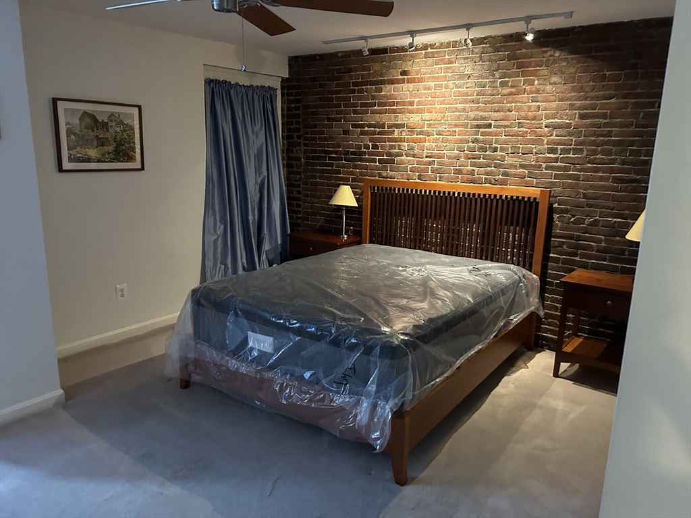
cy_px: 259
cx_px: 346
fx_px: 519
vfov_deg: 53.1
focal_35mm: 26
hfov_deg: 67.3
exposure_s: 1/30
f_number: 1.5
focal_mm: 5.7
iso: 640
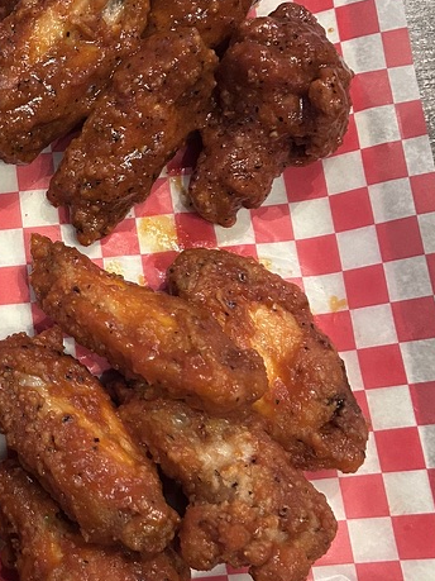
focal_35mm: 58
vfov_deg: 33.1
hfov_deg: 23.7
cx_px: -39
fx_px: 972
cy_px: 232
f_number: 1.5
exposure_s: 1/40
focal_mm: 5.7
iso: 500
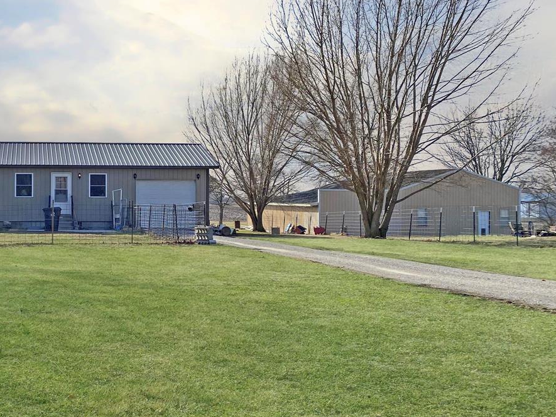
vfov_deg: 30.9
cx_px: 89
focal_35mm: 47
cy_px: 196
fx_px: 755
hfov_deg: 38.5
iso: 32
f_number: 1.8
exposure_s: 1/6061
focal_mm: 4.25
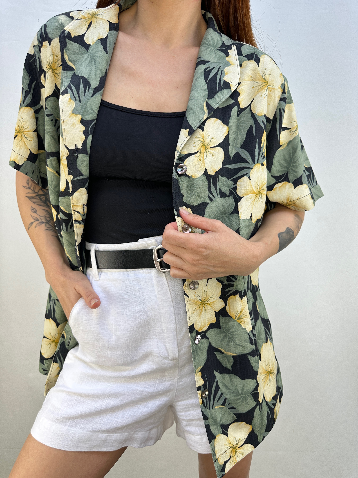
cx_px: 179
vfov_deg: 71.6
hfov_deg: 56.8
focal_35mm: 24
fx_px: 331
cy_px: 239
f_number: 1.78
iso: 80
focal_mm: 6.86
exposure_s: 1/431
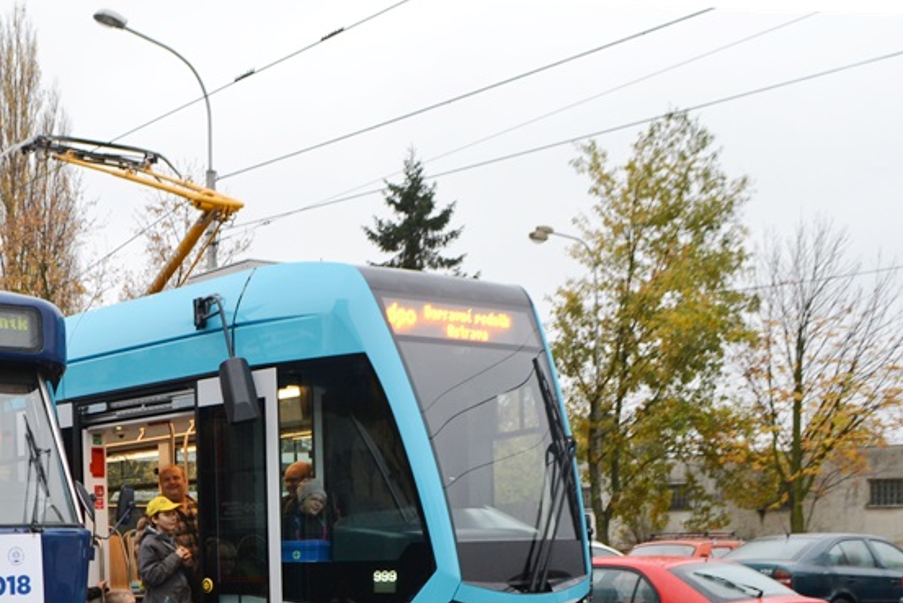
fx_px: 1254
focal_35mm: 50
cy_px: 529
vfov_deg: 26.2
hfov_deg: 38.3
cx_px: 201
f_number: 5
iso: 400
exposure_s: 1/100
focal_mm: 18
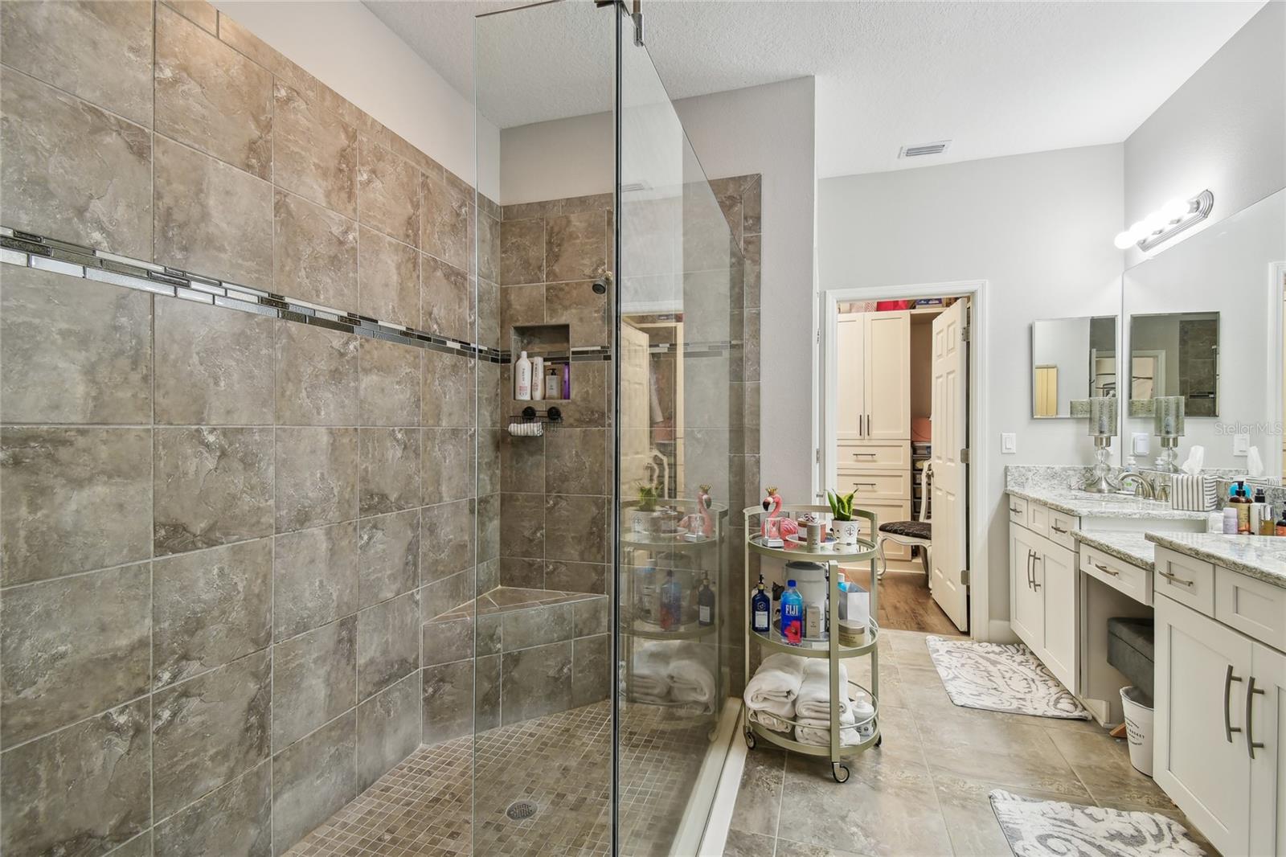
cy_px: 428
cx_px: 643
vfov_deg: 77.3
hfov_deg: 100.4
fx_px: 536
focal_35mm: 15
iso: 100
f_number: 7.1
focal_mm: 10
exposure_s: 1/2
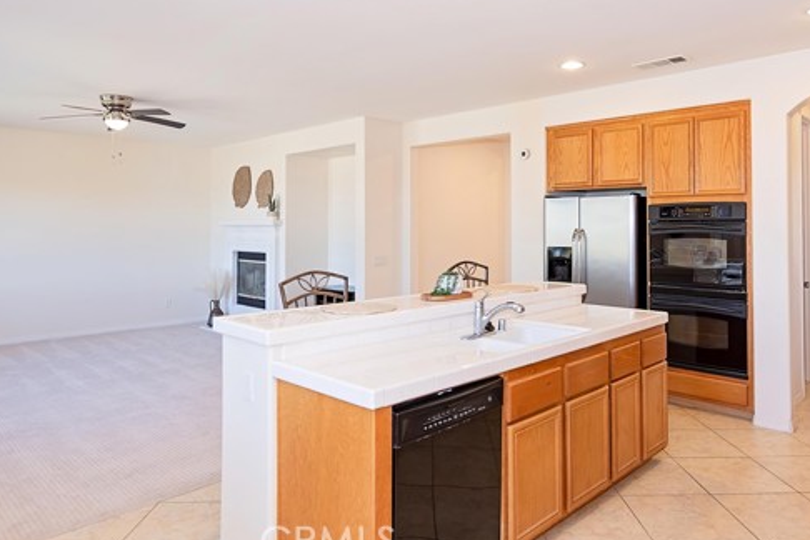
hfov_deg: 71.3
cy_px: 210
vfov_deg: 50.9
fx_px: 562
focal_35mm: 25
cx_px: 445
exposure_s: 1/60
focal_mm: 13
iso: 200
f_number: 4
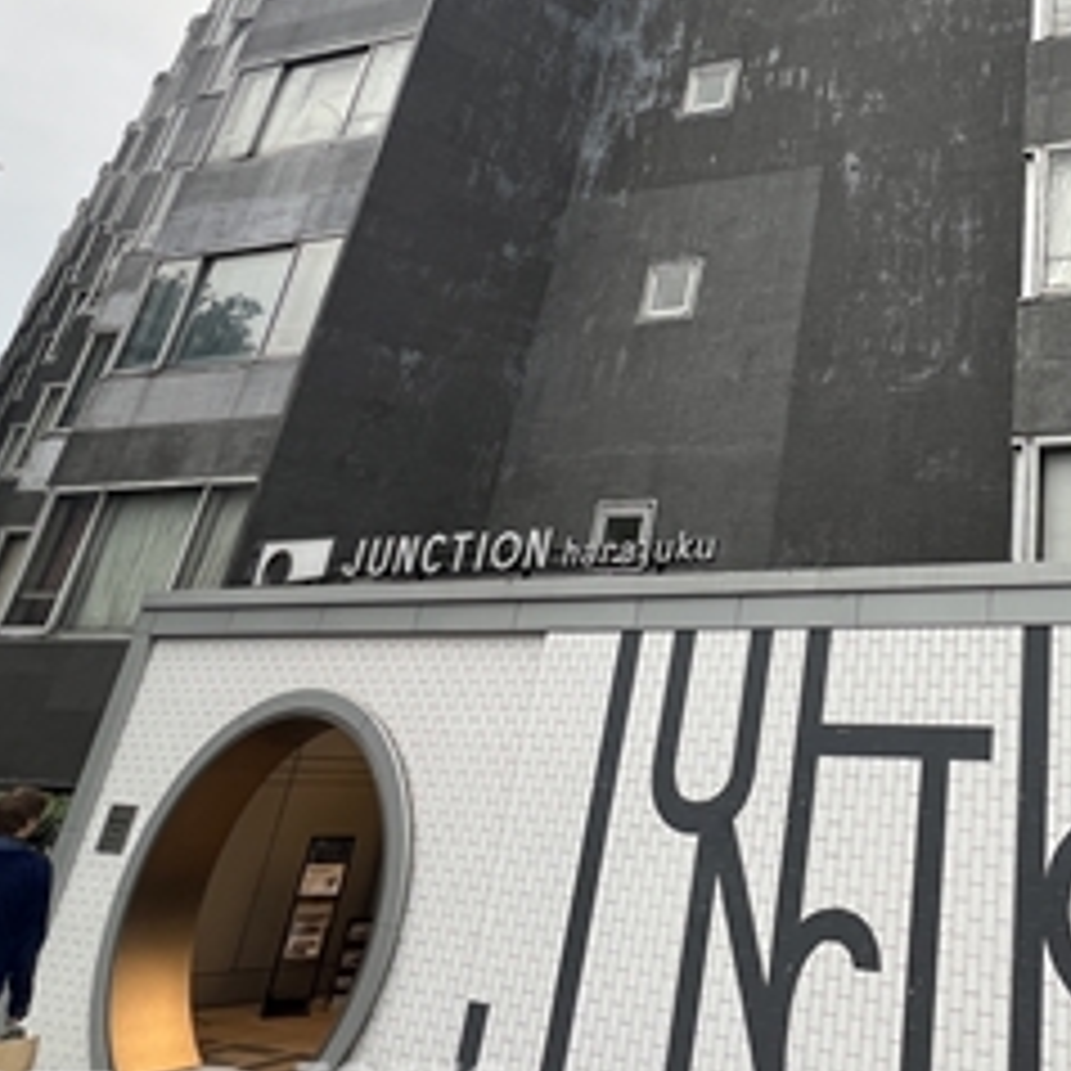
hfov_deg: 47.2
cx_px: 1048
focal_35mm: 29
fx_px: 1015
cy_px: 238
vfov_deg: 52.6
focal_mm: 1.57
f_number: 1.8
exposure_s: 1/114
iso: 32
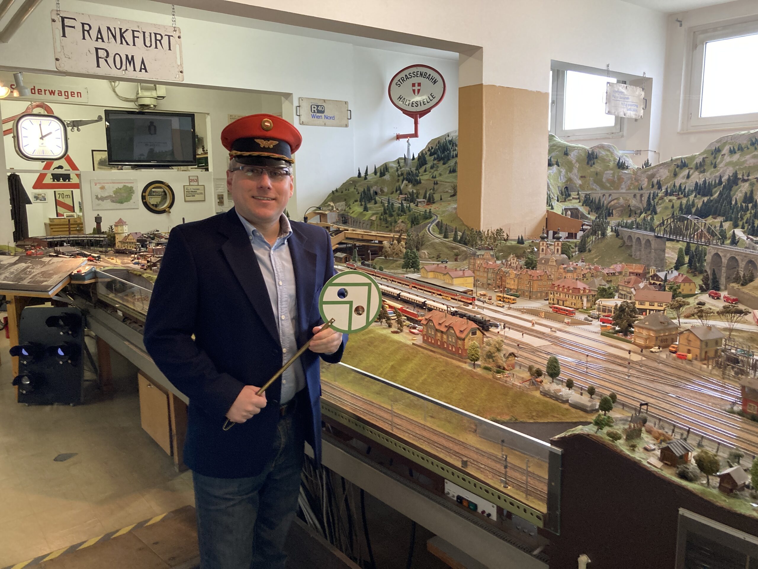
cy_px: 284
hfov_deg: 63.4
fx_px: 613
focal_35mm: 28
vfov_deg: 49.7
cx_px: 379
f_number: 1.8
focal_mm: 3.99
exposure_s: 1/50
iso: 200
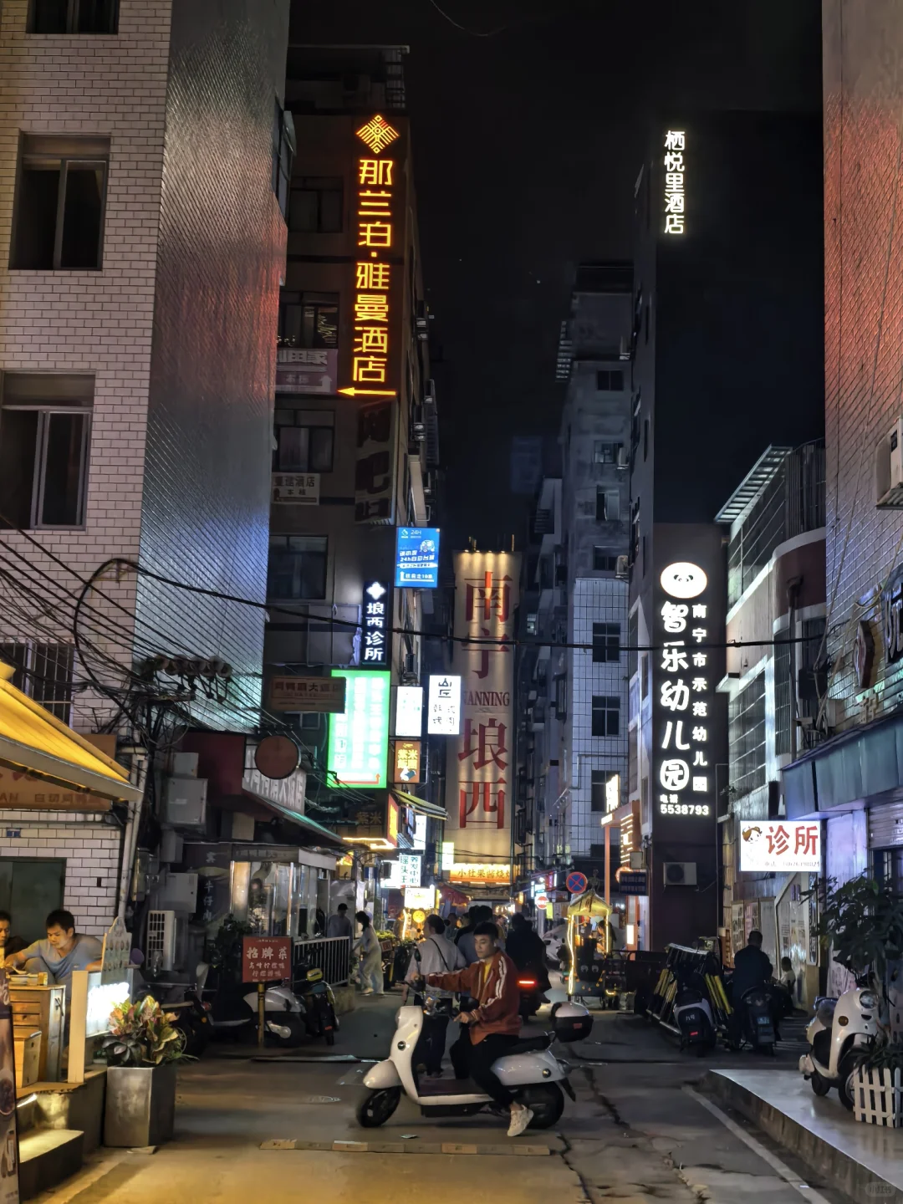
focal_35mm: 48
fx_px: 1670
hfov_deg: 30.3
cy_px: 602
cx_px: 452
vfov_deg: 39.7
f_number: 1.6
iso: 250
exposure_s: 1/199
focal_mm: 8.5
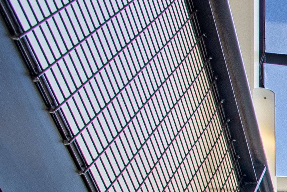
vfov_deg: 14.8
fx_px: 606
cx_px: 632
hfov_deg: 16.5
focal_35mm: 76
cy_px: 383
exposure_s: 1/320
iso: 800
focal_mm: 17
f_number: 8
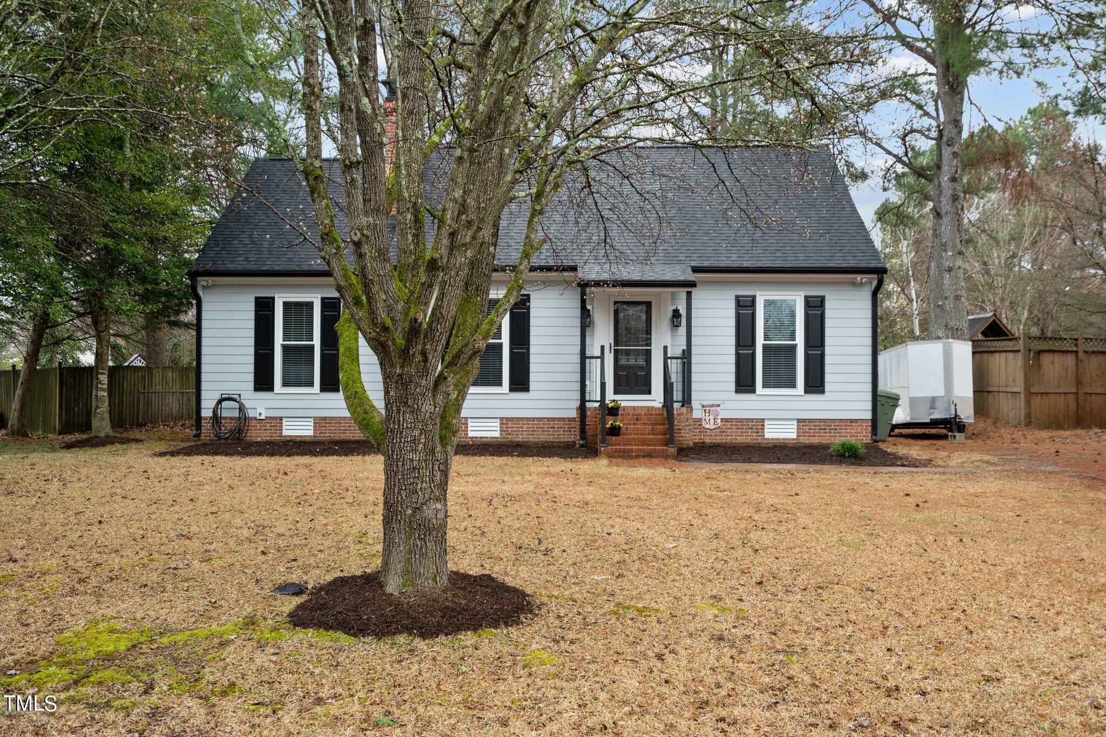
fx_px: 1075
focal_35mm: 35
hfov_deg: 54.4
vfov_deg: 37.8
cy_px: 368
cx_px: 553
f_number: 4
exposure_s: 1/200
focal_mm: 35
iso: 1250
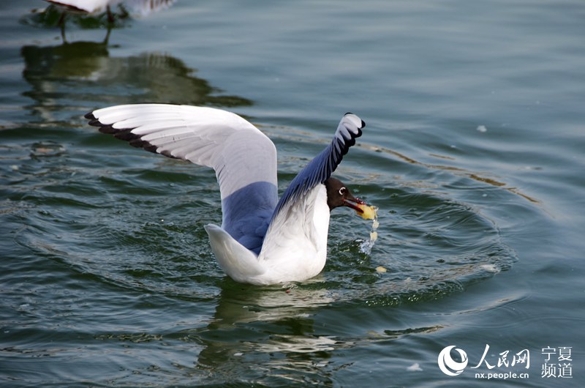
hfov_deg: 8.1
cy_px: 194
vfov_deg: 5.4
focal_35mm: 255
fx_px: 4135
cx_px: 292
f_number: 5.6
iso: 100
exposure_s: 1/500
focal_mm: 170
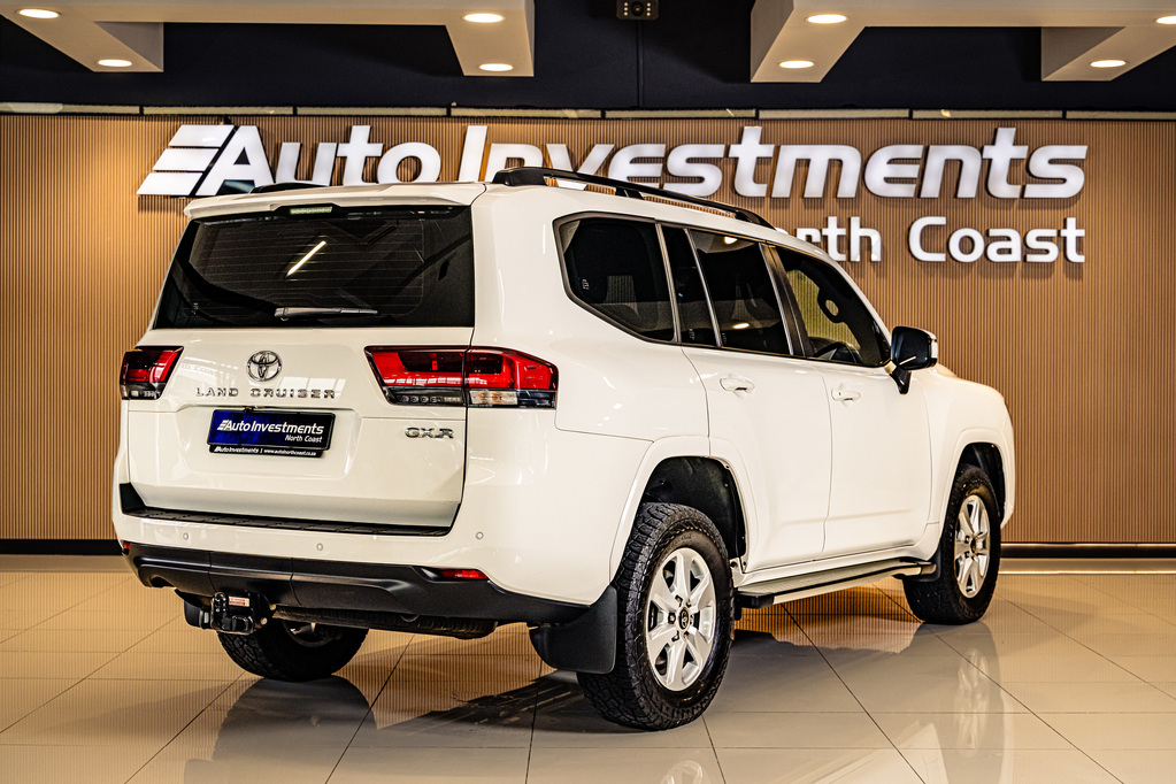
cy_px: 392
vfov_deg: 26.0
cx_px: 588
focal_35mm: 52
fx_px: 1699
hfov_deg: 38.2
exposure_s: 1/200
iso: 500
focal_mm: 52
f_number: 5
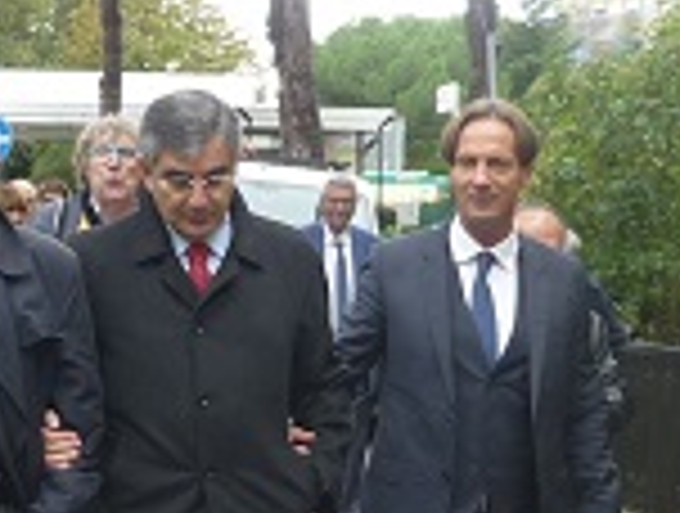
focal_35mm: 109
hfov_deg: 17.9
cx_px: 216
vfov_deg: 13.6
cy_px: 259
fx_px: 2146
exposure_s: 1/50
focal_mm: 5.5
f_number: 2.8
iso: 100
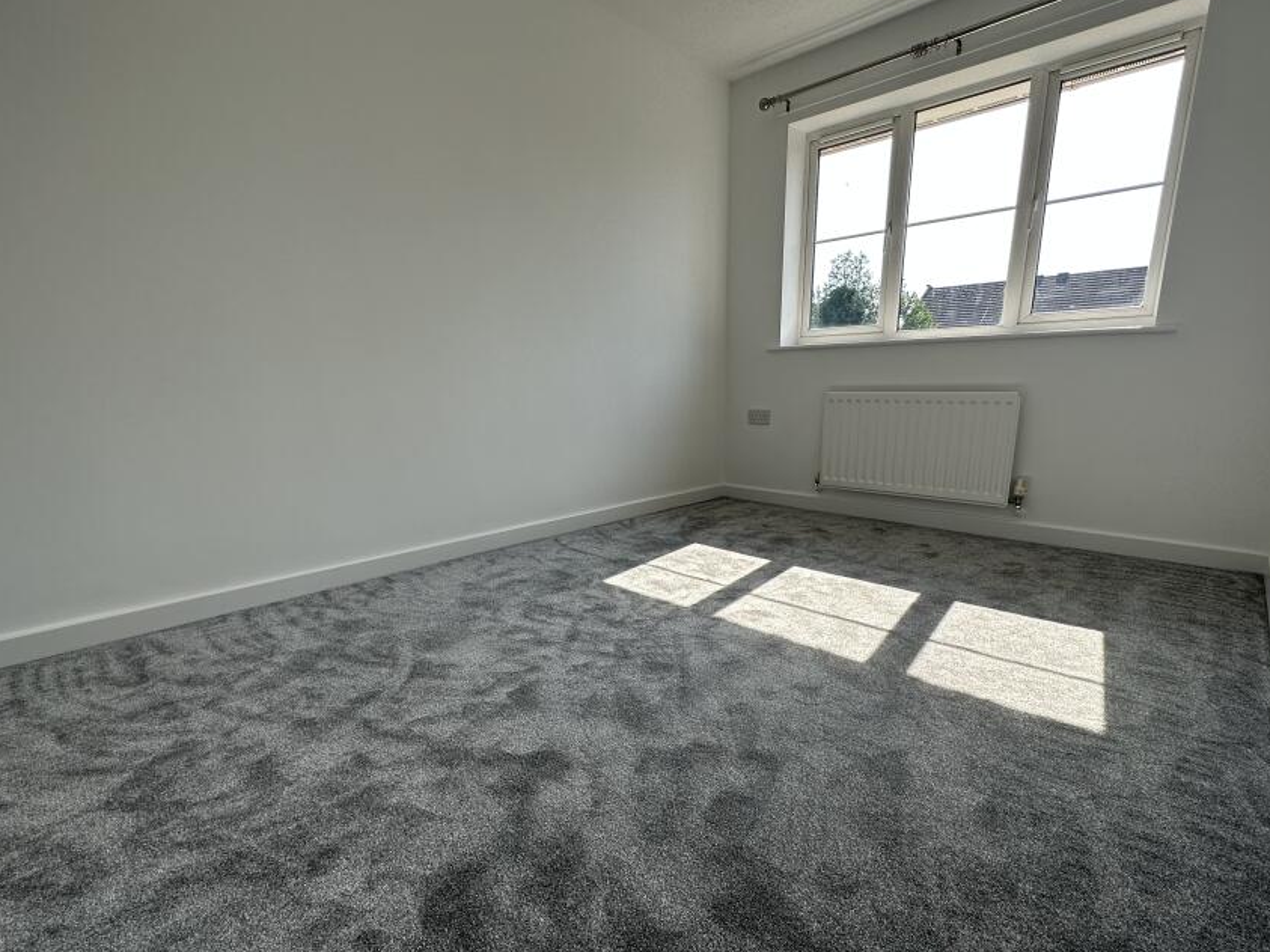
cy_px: 530
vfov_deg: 74.5
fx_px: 624
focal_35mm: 17
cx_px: 642
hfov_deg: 91.0
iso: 40
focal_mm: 2.22
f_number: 2.2
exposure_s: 1/418
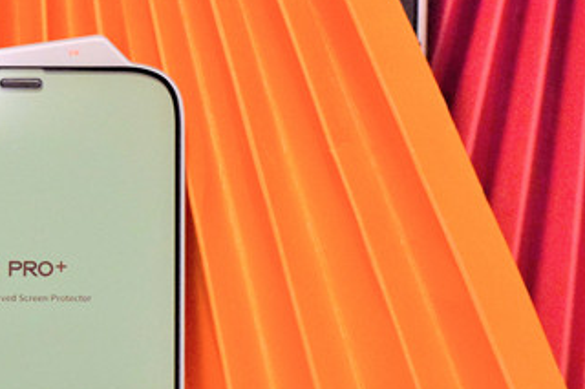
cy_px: 385
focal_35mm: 164
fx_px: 2664
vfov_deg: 8.3
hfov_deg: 12.4
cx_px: 31
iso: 800
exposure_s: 1/60
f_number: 2.8
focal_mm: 50
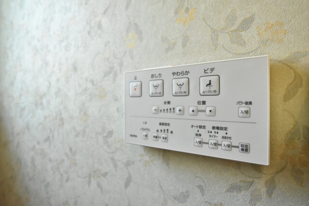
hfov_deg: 81.2
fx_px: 180
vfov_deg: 59.5
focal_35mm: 21
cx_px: 154
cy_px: 103
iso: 6400
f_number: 5.6
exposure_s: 1/125
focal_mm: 14
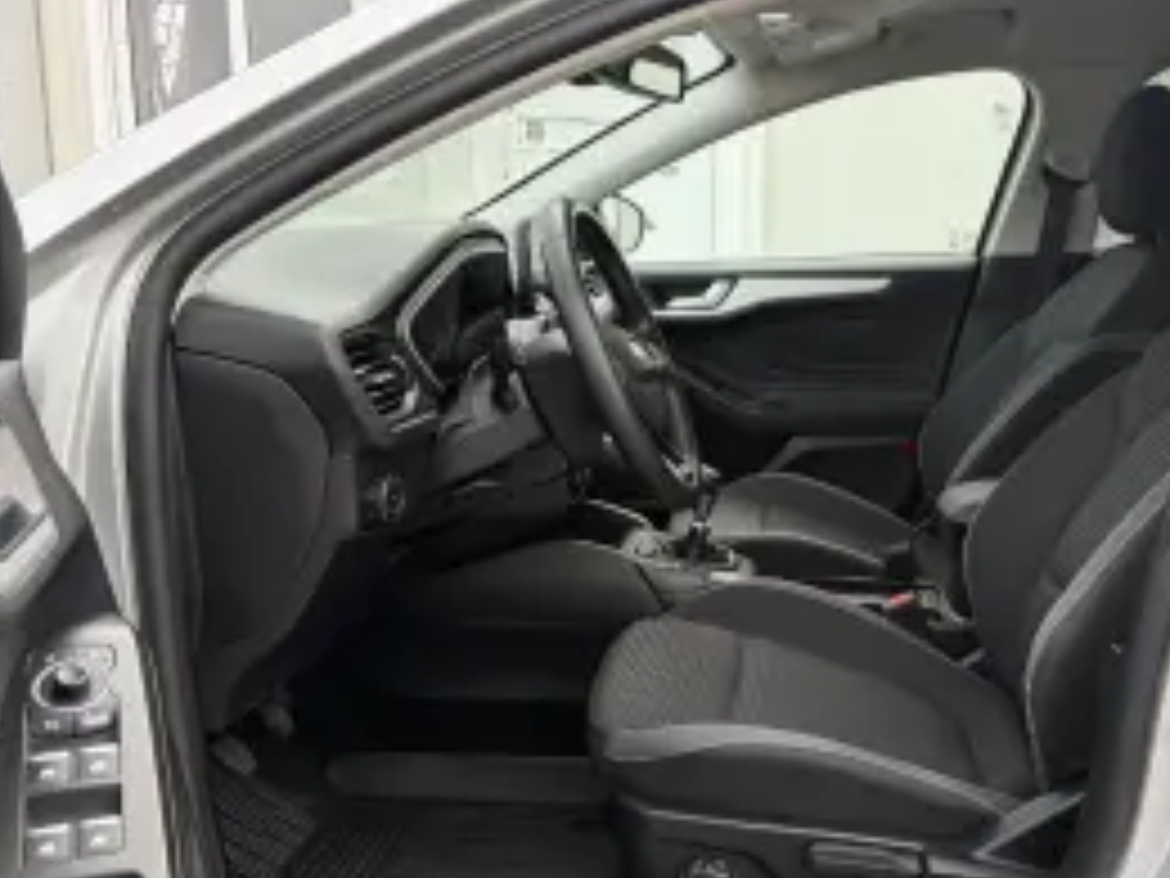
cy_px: 464
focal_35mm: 36
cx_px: 729
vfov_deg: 39.6
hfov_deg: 50.8
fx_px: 1217
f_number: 1.6
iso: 64
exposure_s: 1/591
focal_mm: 5.96
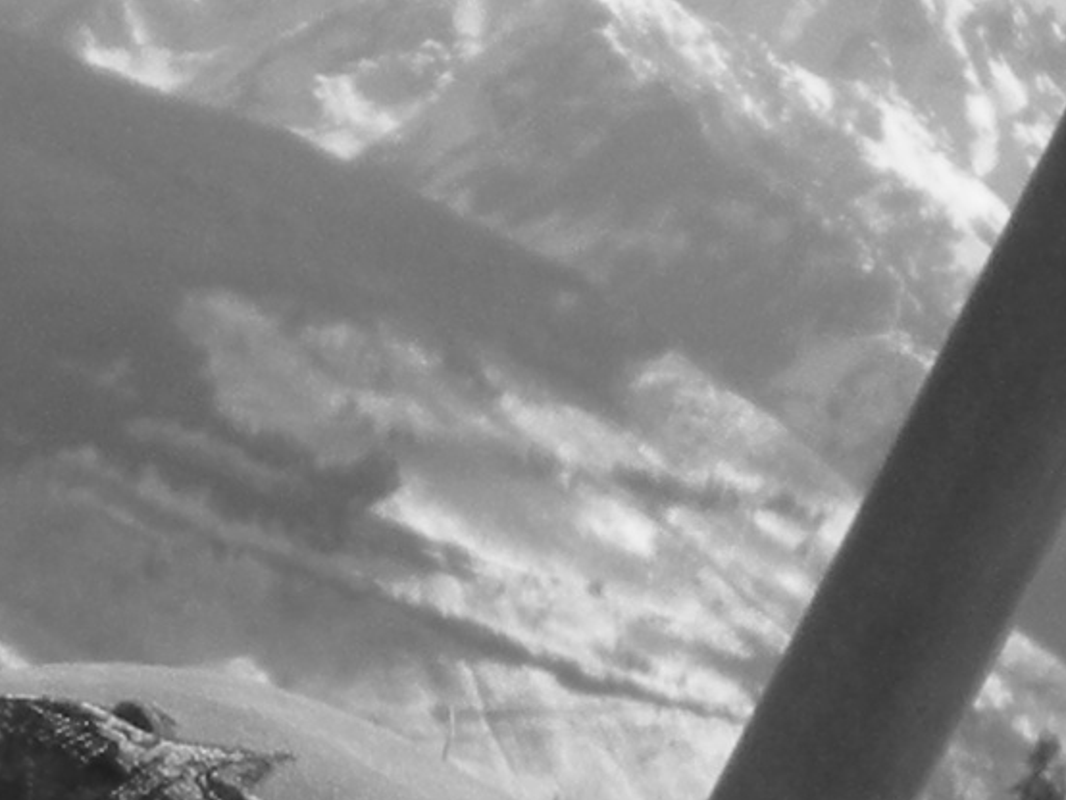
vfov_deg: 6.0
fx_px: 7302
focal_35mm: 237
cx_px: 895
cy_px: 1935
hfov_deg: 8.3
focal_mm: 6.3
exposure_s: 1/1149
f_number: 3.5
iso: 64
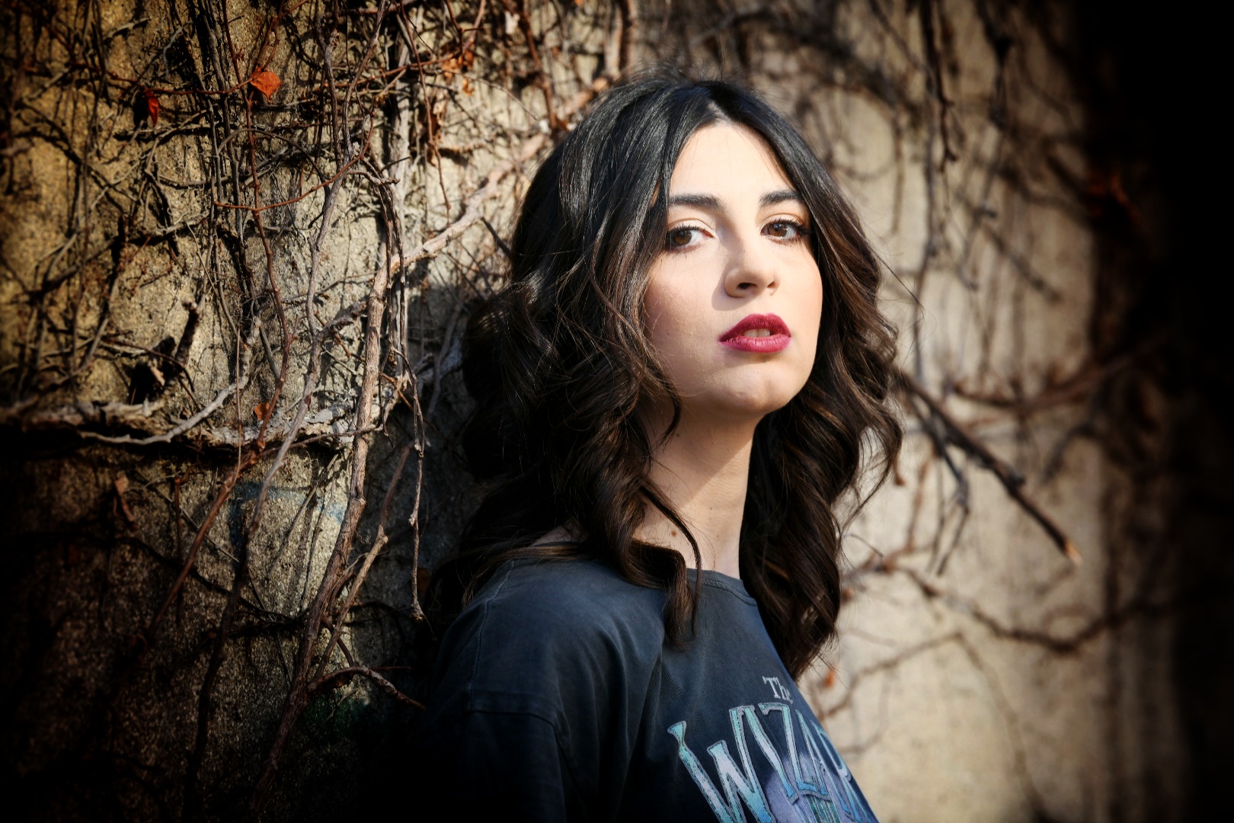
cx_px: 617
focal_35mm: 160
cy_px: 412
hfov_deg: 12.8
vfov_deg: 8.6
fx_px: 5484
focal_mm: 160
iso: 400
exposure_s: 1/400
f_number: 5
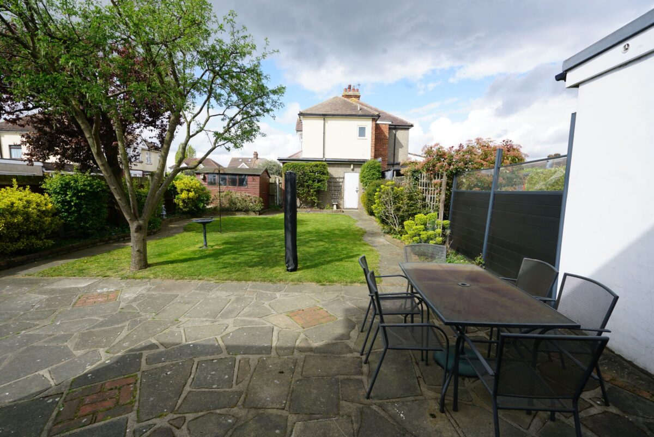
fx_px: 291
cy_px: 218
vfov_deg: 73.8
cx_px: 327
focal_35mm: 16
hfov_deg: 96.7
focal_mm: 16
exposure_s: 1/80
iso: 100
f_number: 10
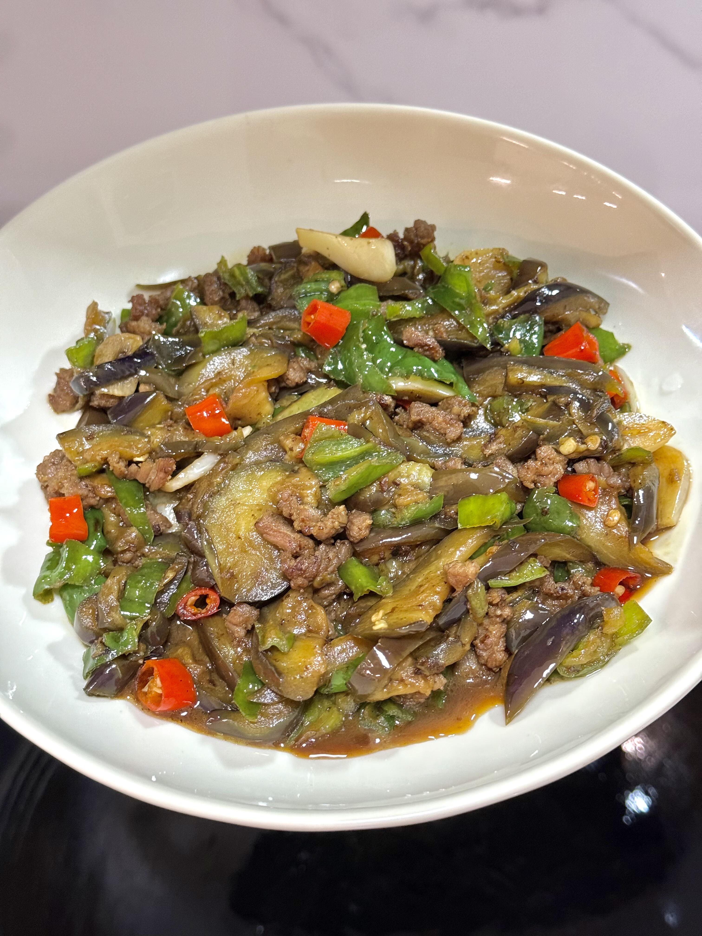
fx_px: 1298
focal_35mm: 48
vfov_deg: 39.7
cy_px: 468
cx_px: 351
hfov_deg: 30.3
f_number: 1.78
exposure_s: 1/48
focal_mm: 6.76
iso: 250
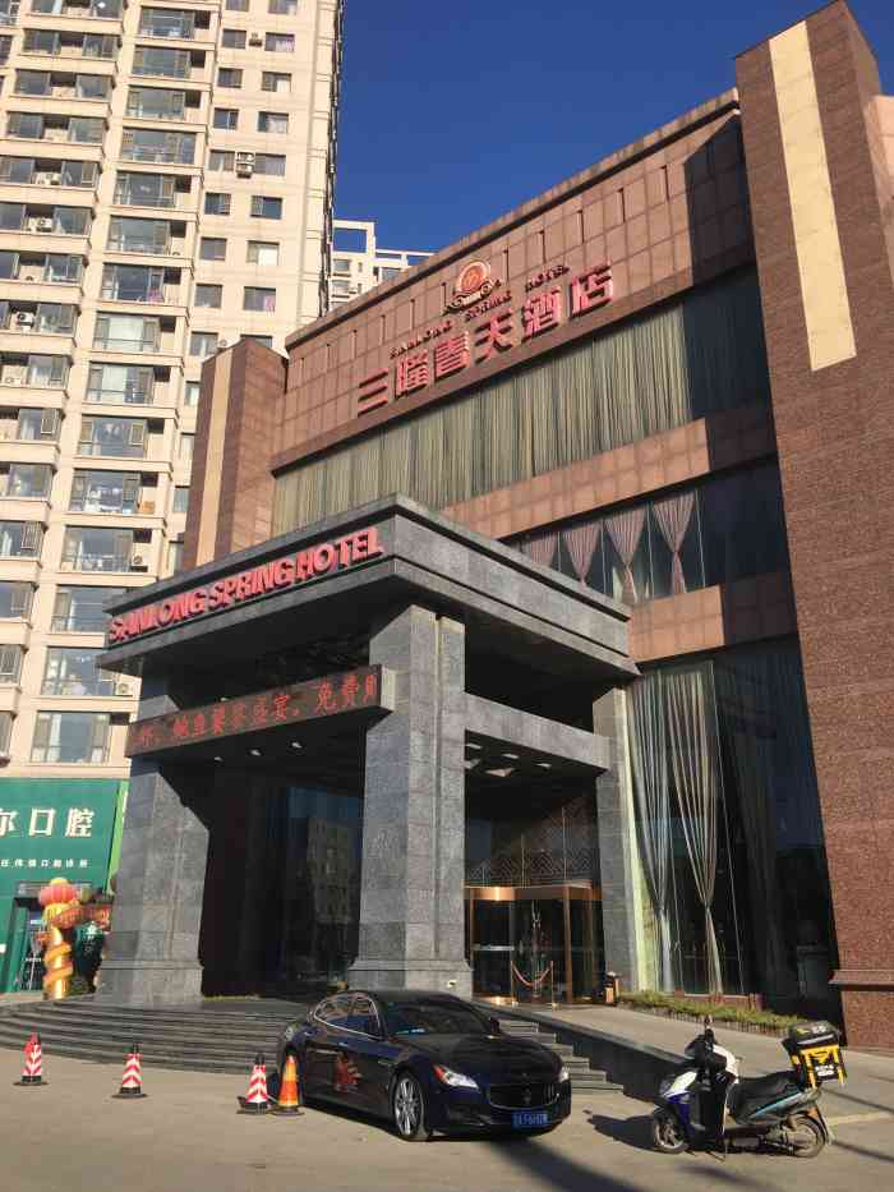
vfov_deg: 61.7
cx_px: 447
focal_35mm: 29
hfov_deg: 48.2
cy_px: 596
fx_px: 998
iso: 25
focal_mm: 4.15
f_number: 2.2
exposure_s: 1/1508
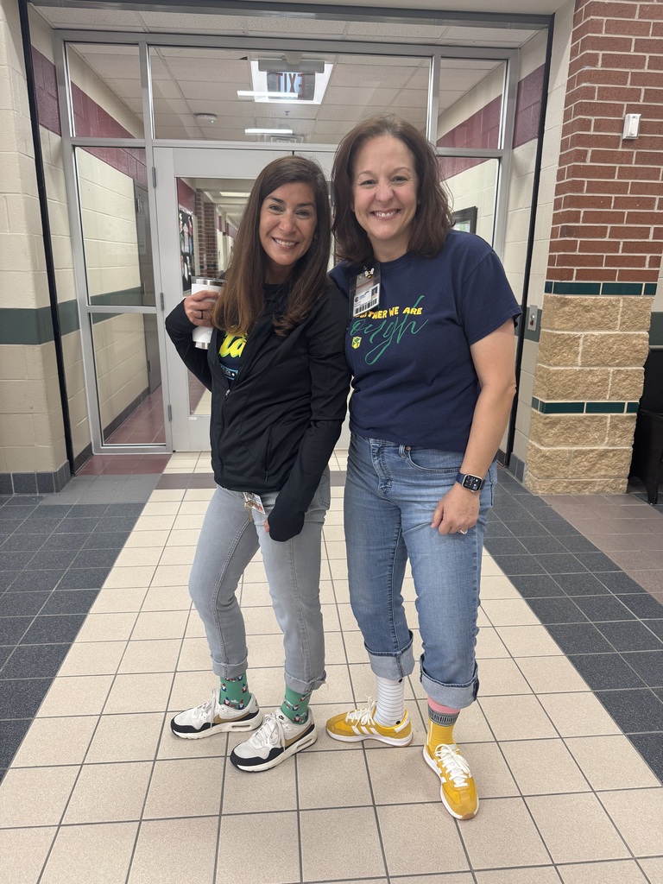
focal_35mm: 24
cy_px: 442
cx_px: 332
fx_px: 613
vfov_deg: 71.6
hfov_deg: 56.8
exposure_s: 1/60
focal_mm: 6.76
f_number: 1.78
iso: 160
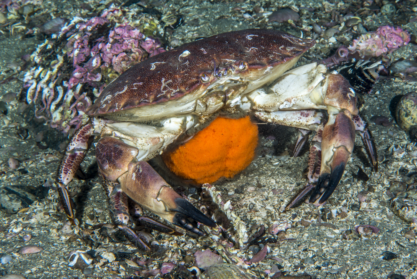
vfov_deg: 13.1
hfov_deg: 19.5
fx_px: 1217
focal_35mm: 105
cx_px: 208
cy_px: 140
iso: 200
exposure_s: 1/160
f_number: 32
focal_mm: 105
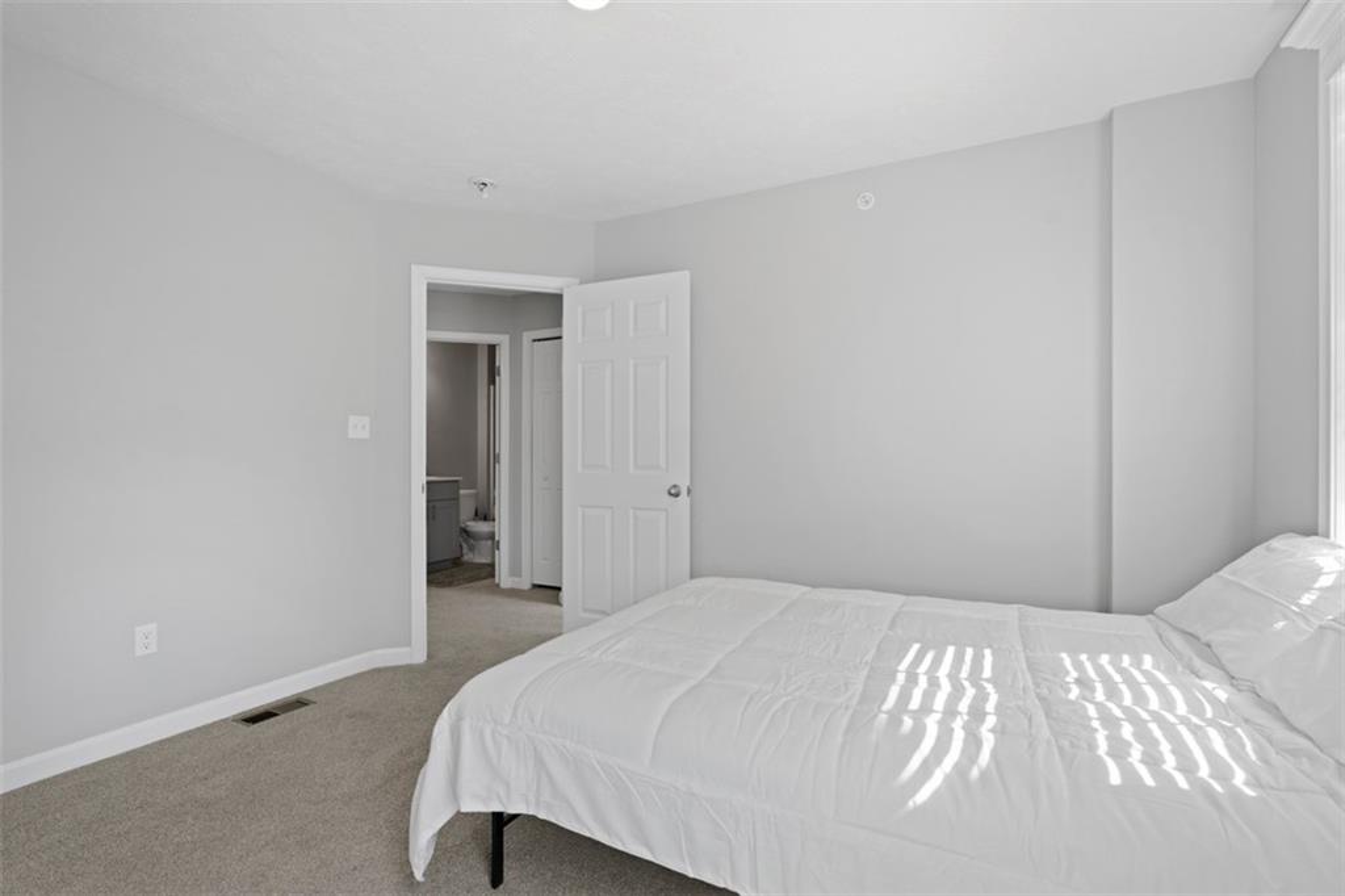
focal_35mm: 16
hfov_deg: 96.8
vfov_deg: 73.7
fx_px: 598
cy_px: 448
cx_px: 672
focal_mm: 16
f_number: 6.7
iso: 400
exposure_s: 1/15
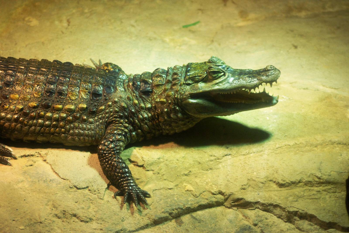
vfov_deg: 6.8
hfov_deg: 10.1
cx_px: 174
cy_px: 116
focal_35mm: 202
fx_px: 1965
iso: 1000
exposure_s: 1/50
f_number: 4.5
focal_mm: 135
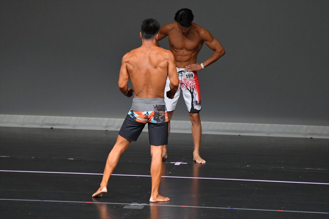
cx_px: 164
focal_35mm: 345
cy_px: 110
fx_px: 3151
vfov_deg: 4.0
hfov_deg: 6.0
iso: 4000
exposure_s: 1/400
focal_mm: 230
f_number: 5.6
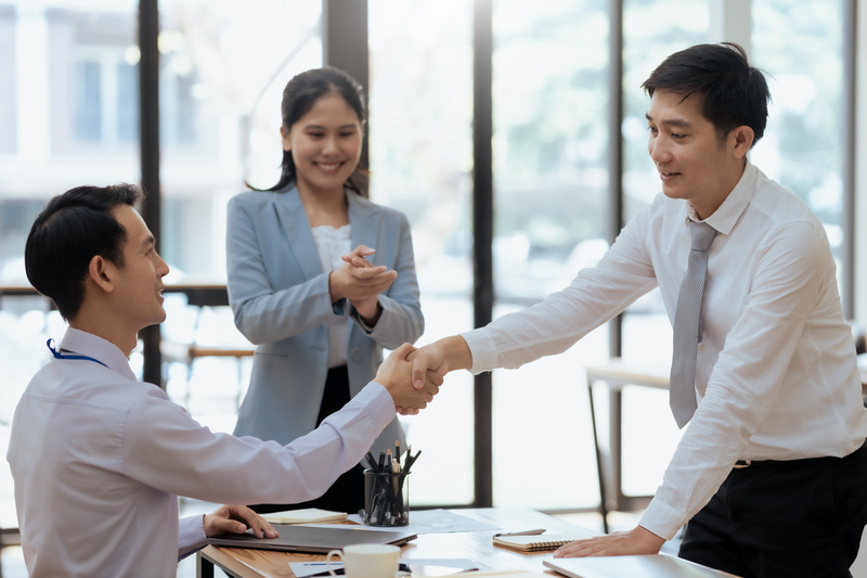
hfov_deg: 23.9
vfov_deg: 16.1
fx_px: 2047
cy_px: 289
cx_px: 434
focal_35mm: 85
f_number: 2.2
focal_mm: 85
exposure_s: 1/250
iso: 250
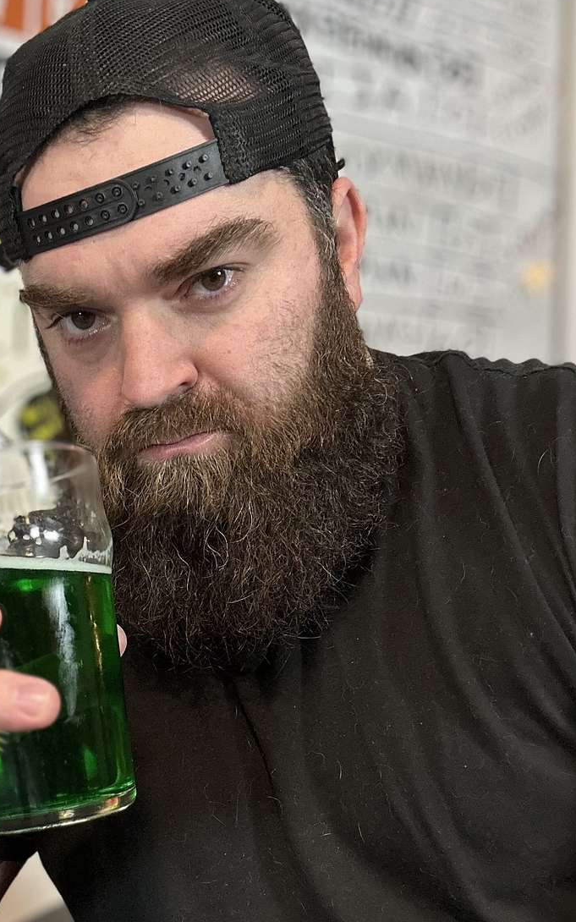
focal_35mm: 42
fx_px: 1055
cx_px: 148
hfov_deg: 30.1
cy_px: 597
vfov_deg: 46.6
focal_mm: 2.69
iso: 250
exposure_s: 1/40
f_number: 1.9
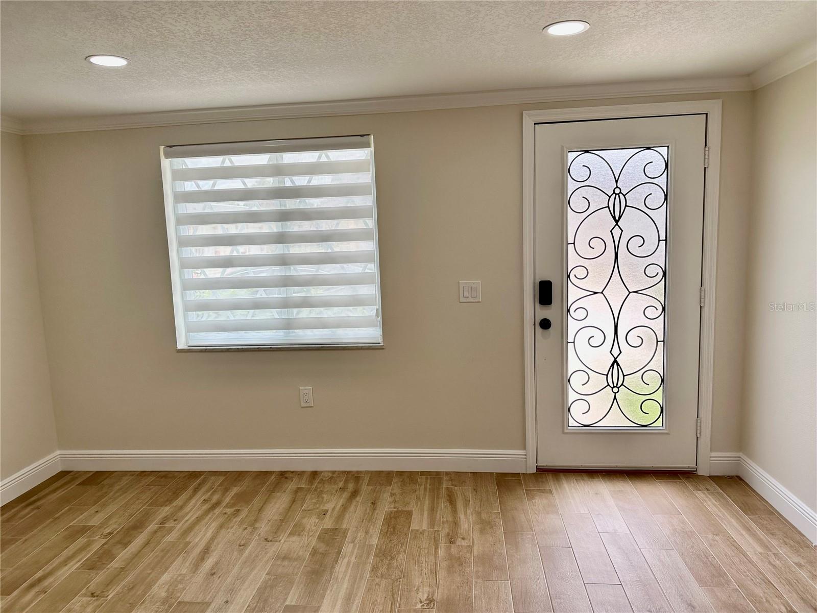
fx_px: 566
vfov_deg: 56.8
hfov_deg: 71.6
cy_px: 306
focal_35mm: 24
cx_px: 408
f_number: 1.78
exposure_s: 1/630
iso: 80
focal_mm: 6.86
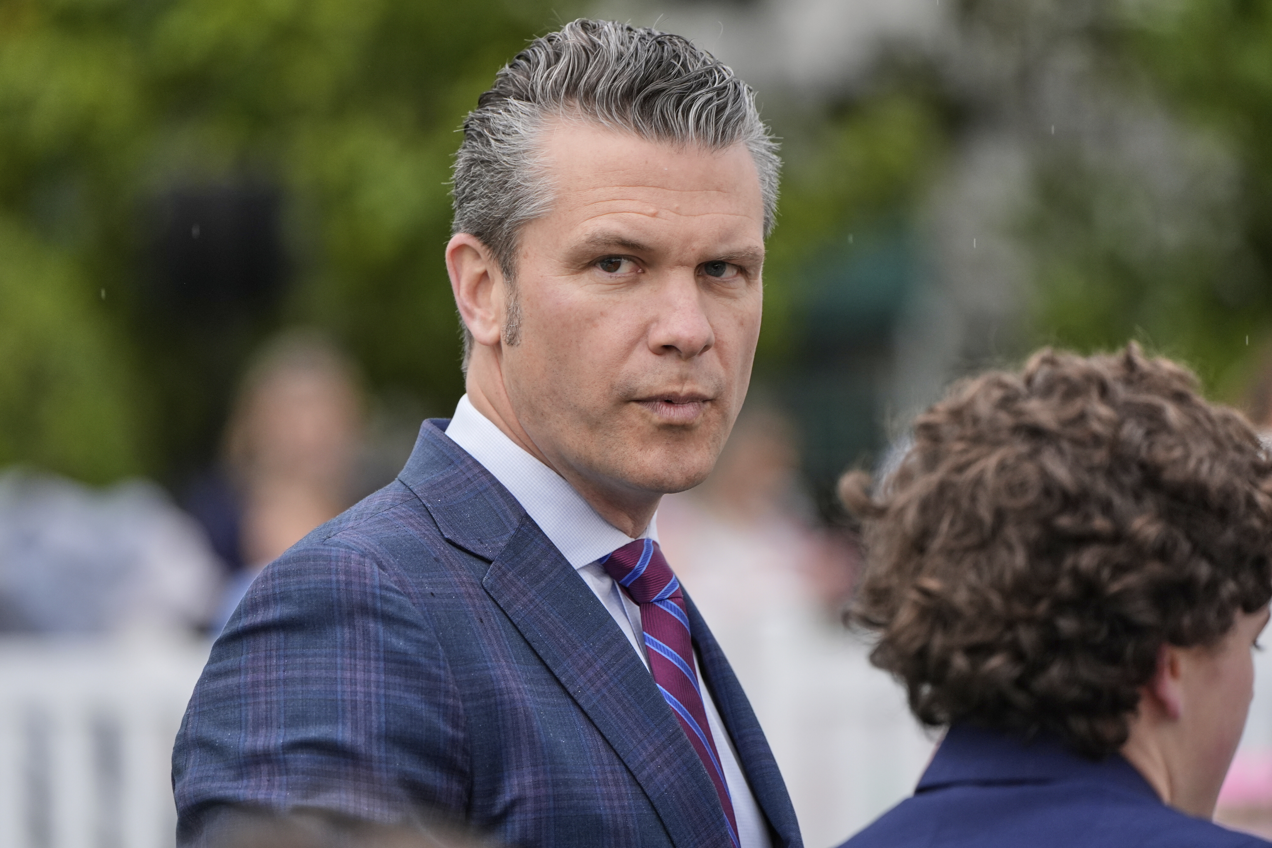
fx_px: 11023
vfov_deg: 4.4
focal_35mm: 312
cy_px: 424
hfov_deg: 6.6
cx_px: 636
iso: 1000
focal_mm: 312
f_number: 5.6
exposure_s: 1/640
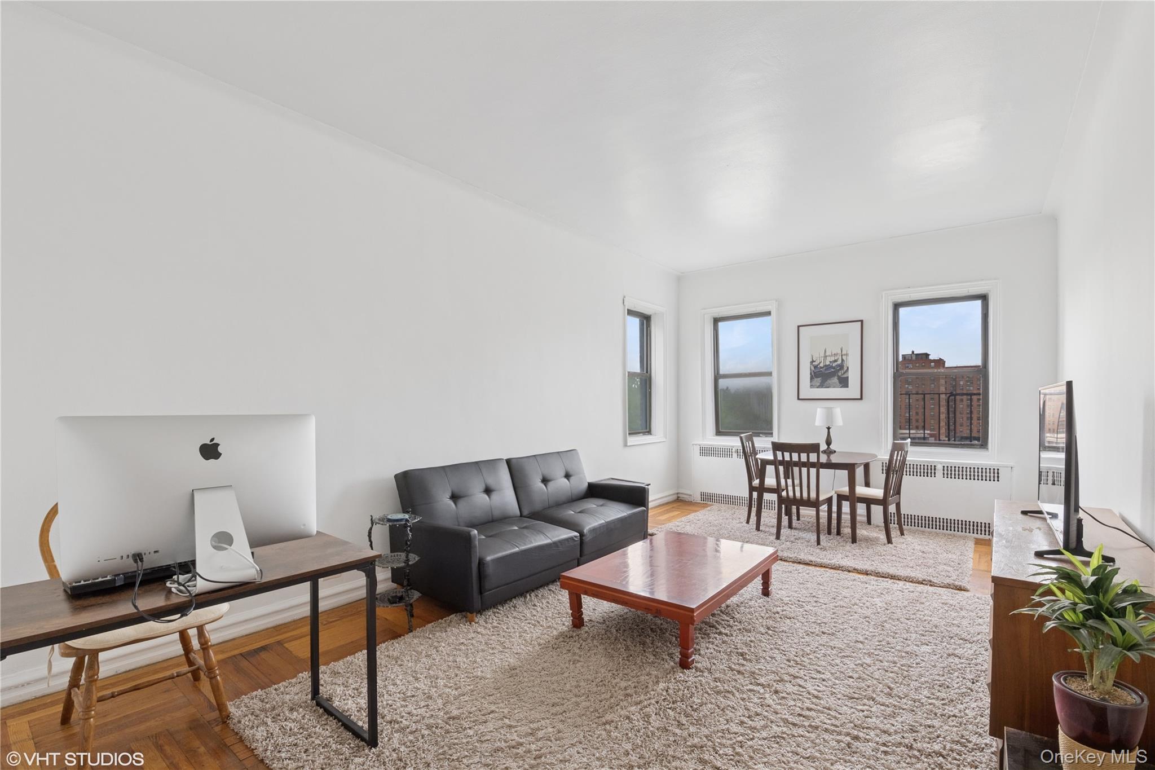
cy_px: 385
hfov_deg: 100.4
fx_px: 481
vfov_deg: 77.3
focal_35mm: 15
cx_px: 578
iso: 640
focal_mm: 15
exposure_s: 1/40
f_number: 14
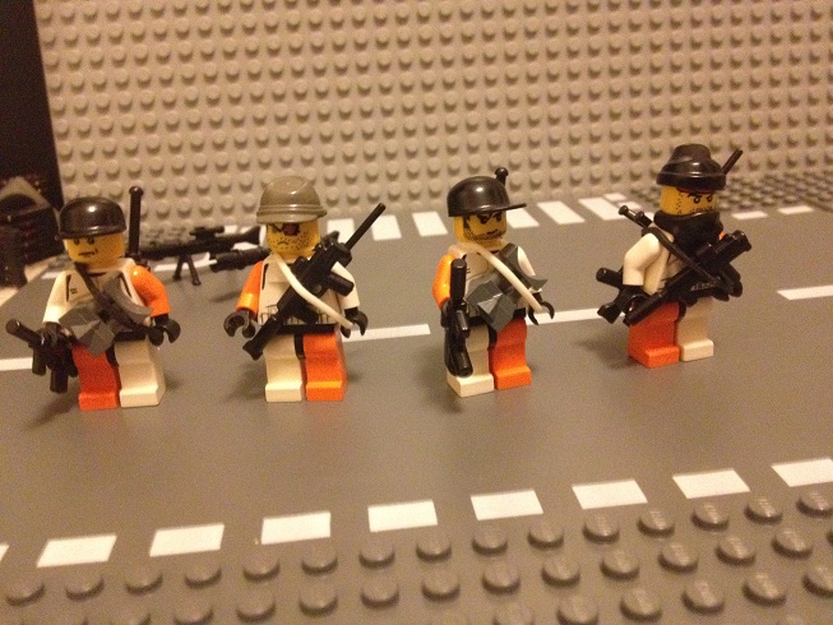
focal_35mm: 35
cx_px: 416
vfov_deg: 40.7
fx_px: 842
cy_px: 312
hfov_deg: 52.6
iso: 800
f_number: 2.4
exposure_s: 1/15
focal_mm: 4.28
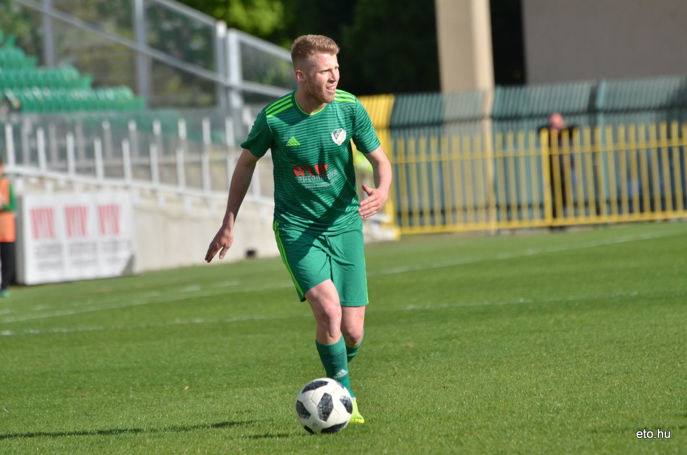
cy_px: 228
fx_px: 7999
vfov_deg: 3.3
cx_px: 344
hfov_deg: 4.9
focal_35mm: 420
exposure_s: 1/2500
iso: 400
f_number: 6.3
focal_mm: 280
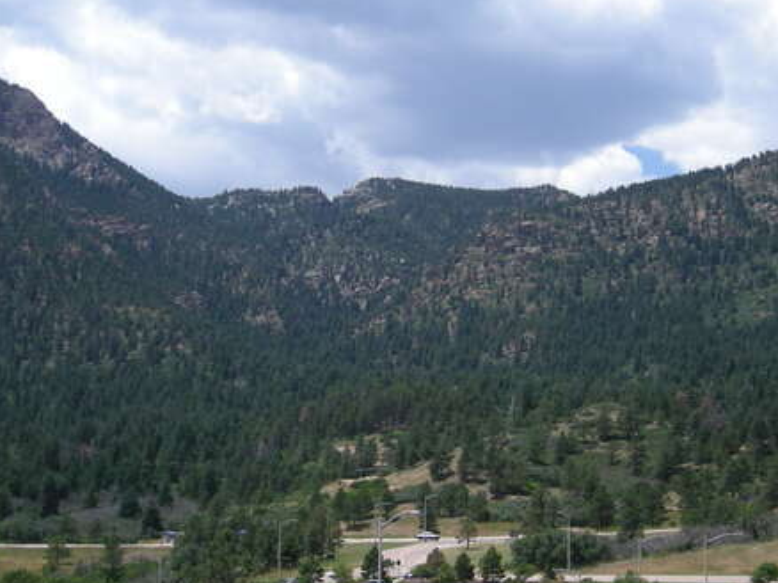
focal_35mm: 64
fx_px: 1438
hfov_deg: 30.2
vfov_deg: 22.9
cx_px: 441
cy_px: 229
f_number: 5.7
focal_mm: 5.7
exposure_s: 1/232
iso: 50
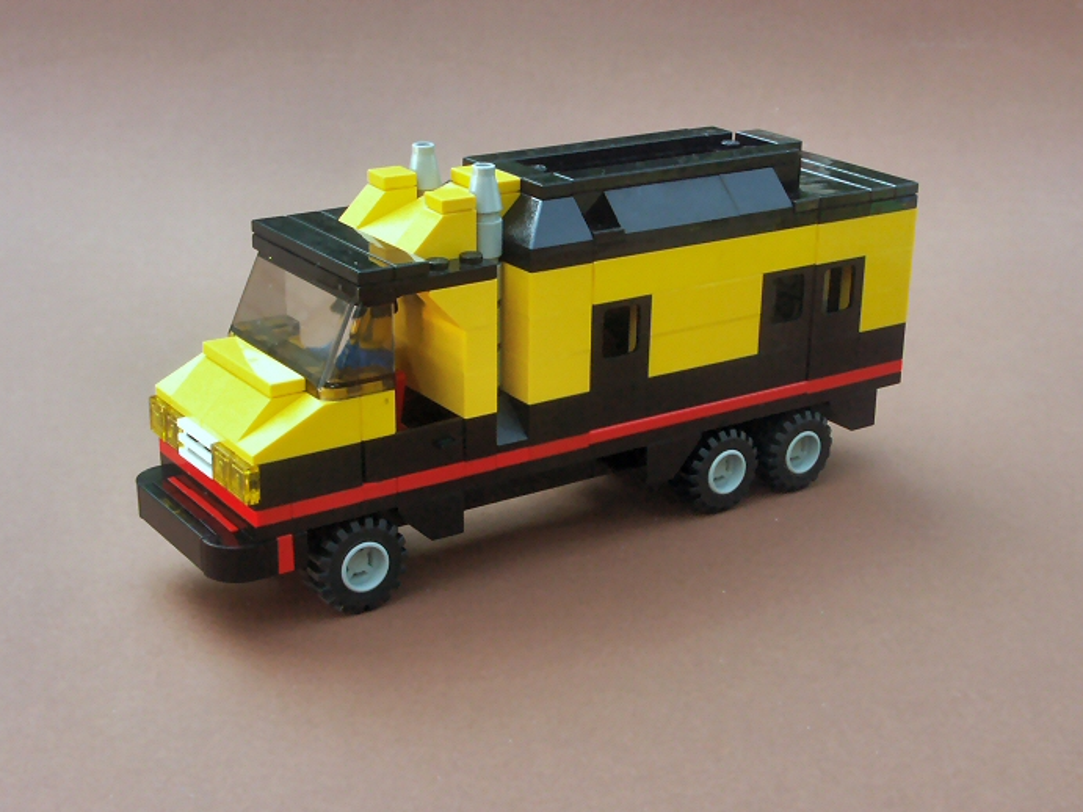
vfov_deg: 28.5
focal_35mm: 51
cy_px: 428
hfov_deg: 37.5
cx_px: 556
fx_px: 1595
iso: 200
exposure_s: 1/60
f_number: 11
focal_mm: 12.25
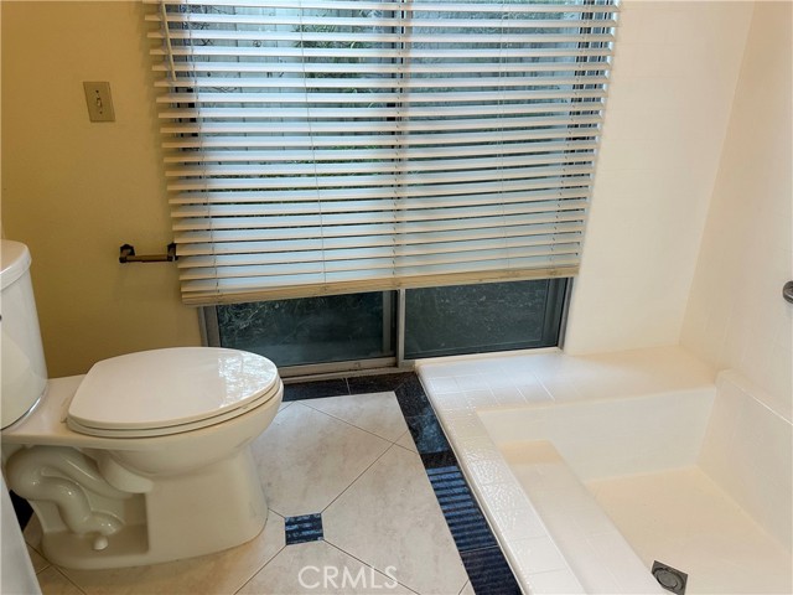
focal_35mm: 24
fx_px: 550
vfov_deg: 56.8
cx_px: 396
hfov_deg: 71.6
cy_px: 298
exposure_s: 1/120
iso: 250
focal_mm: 6.86
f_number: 1.78
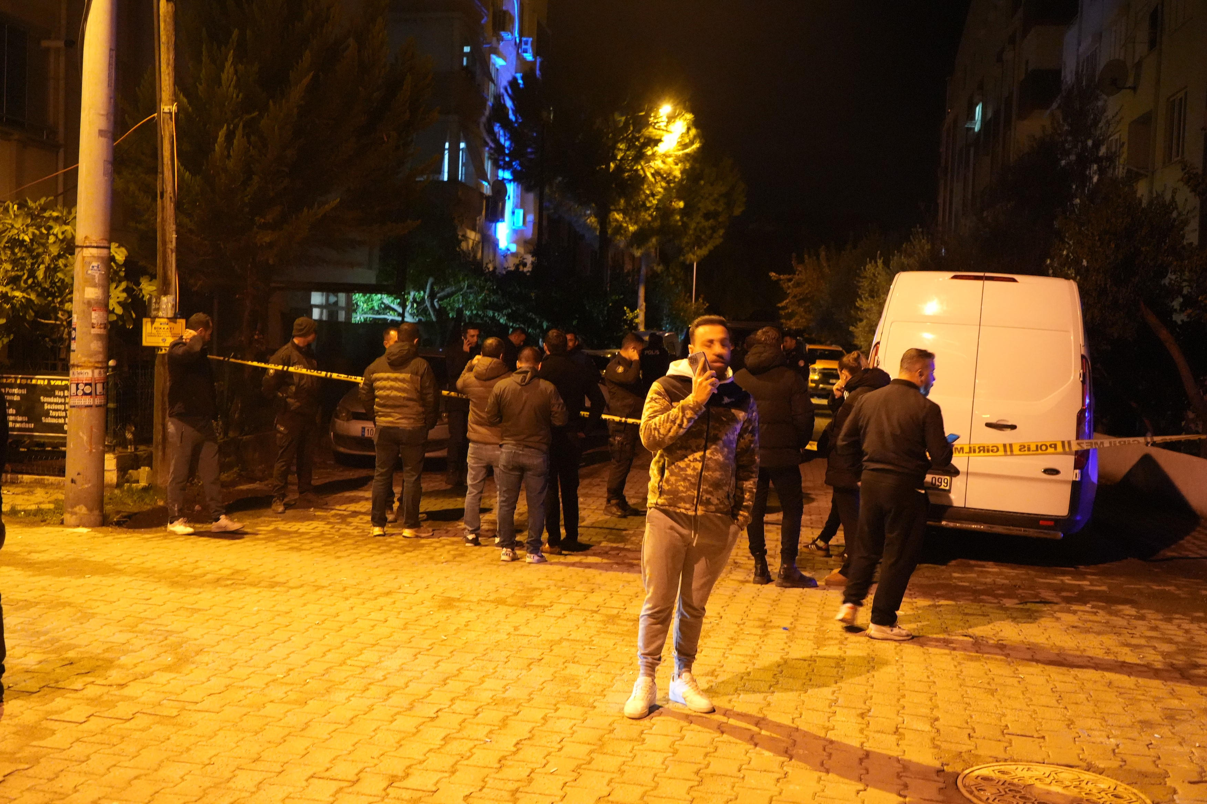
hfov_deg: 50.7
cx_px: 604
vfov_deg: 35.1
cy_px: 402
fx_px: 1274
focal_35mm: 38
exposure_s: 1/40
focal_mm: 38
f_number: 4
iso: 12800
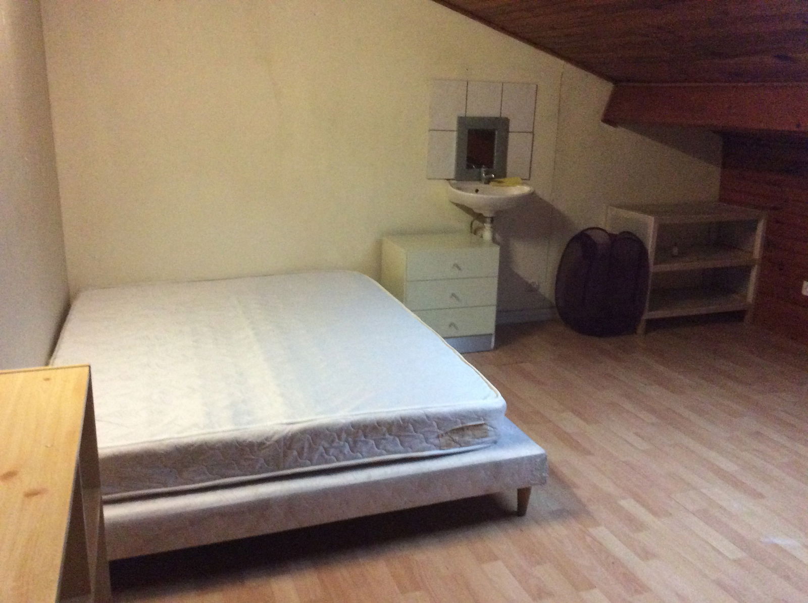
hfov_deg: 56.9
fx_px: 746
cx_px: 404
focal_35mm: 32
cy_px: 302
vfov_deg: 44.1
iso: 400
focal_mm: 3.3
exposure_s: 1/17
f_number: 2.4
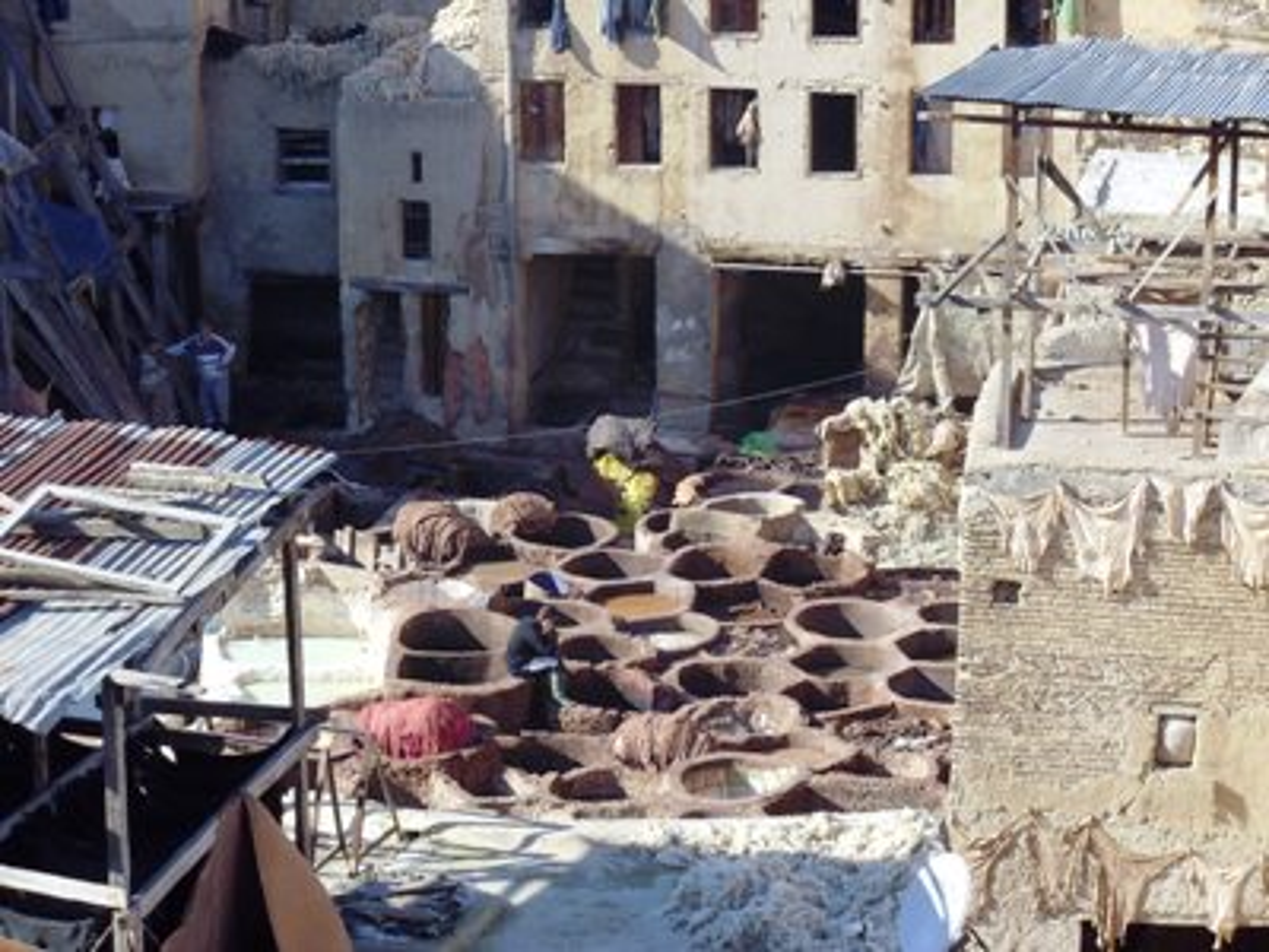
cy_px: 476
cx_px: 634
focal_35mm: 100
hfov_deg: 19.6
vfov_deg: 14.8
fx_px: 3666
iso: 80
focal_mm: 17.99
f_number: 4.7
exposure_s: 1/234
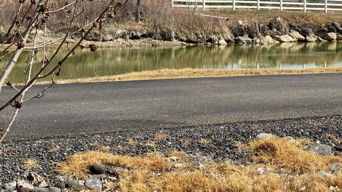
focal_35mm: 97
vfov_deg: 12.4
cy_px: 22
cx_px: 273
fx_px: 880
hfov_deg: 21.7
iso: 64
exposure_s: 1/5376
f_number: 1.78
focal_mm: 6.76
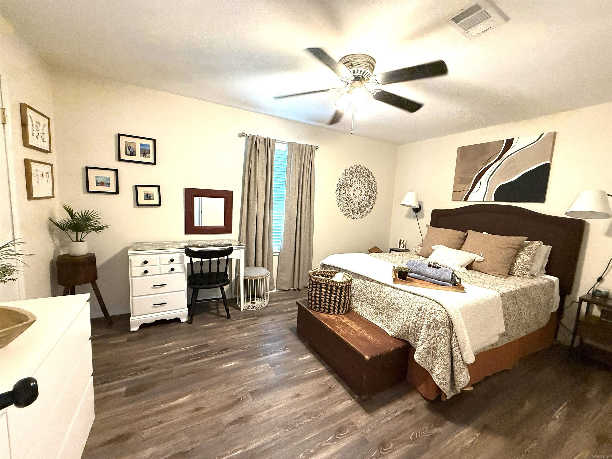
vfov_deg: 85.7
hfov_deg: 102.1
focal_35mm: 14
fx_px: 248
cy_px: 230
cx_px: 306
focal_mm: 2.22
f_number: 2.2
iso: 320
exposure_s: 1/60
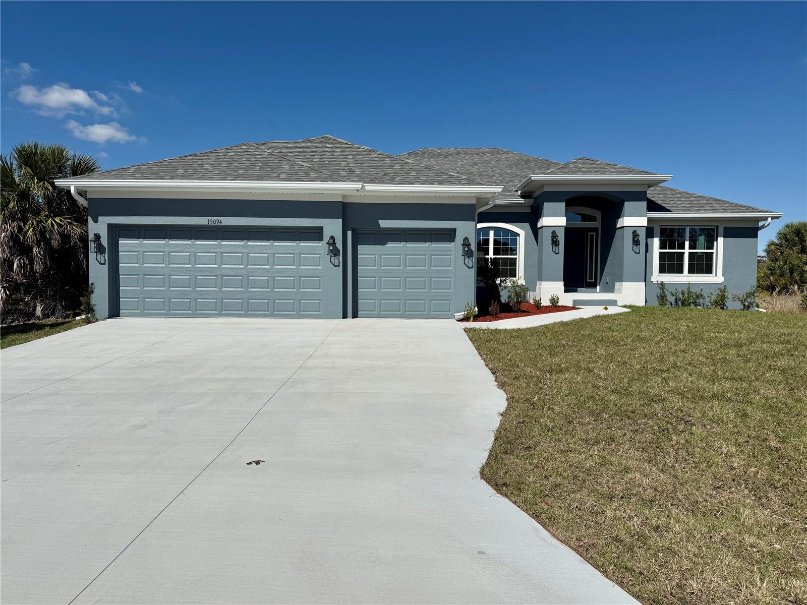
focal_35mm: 24
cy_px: 302
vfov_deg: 56.8
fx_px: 560
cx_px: 404
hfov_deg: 71.6
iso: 80
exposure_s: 1/11905
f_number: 1.78
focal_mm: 6.76
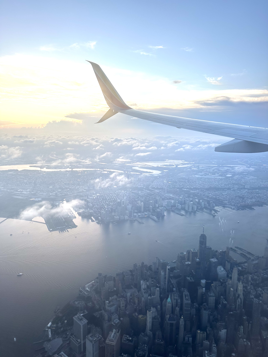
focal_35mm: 24
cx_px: 134
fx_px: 248
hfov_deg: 56.8
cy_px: 178
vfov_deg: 71.6
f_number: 1.78
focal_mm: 6.86
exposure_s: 1/564
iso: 80
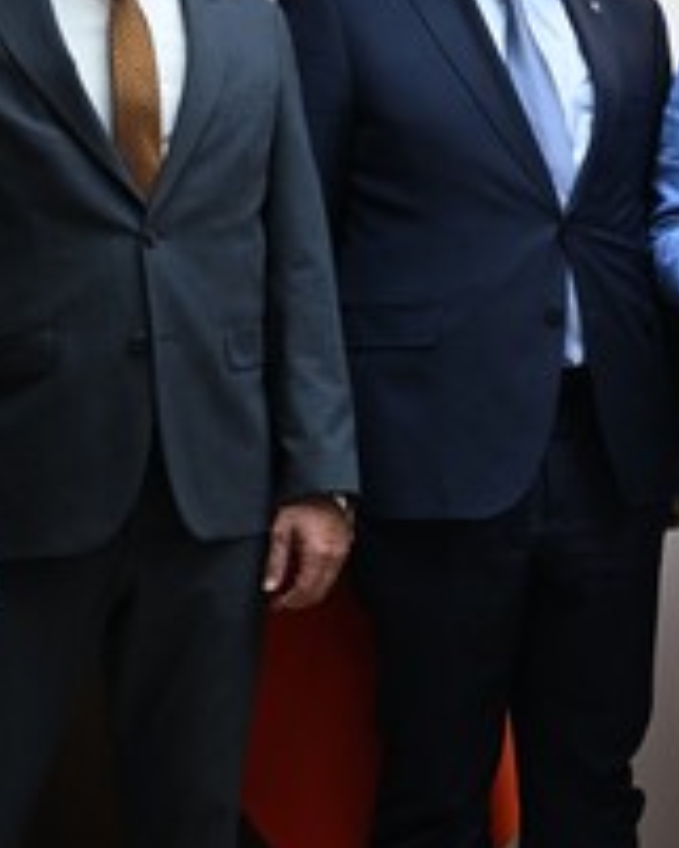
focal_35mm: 102
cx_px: 1328
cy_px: 141
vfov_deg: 18.6
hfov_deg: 13.2
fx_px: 2553
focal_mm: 29.5
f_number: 3.2
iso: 800
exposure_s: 1/200
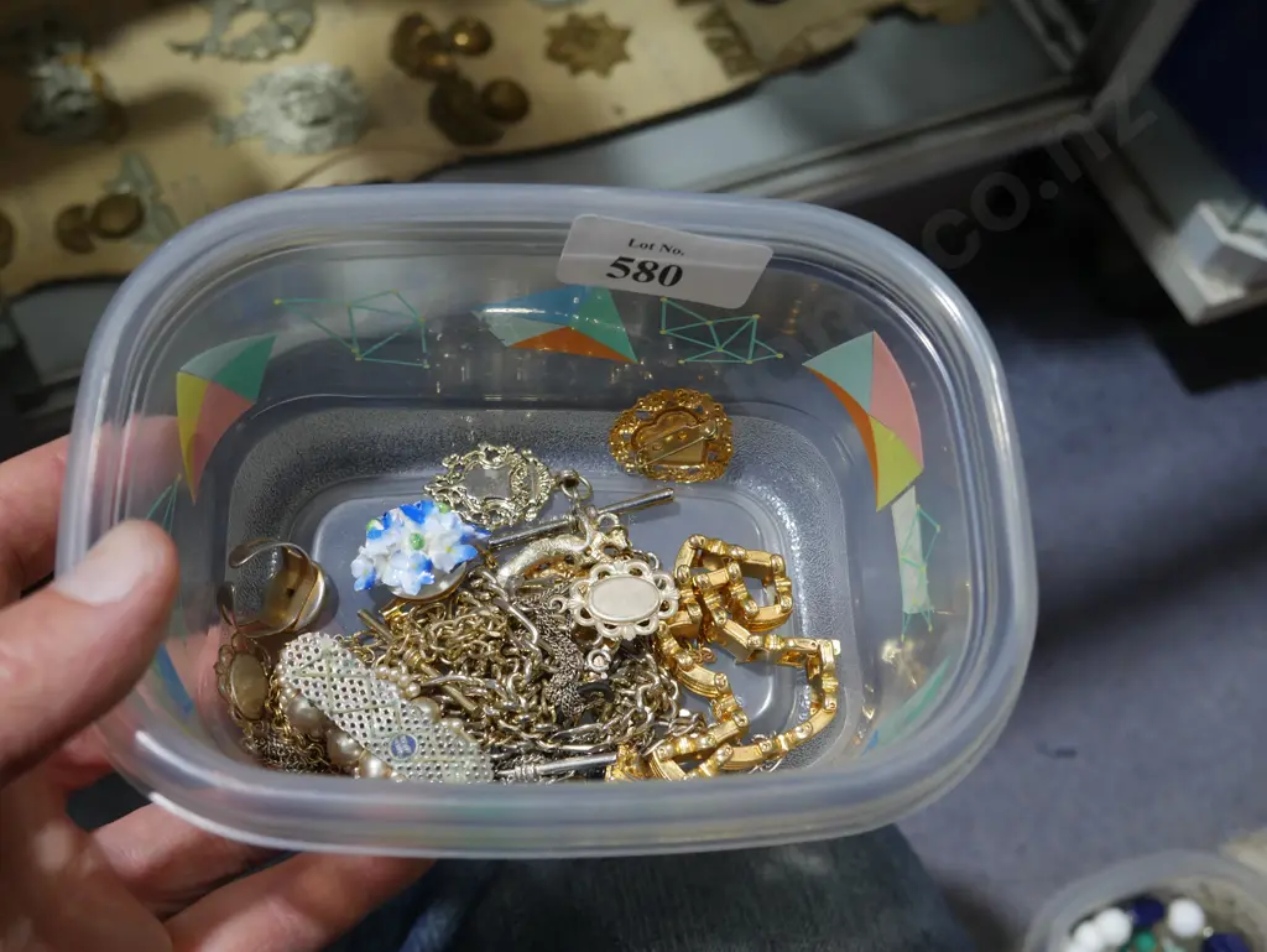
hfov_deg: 46.8
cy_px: 476
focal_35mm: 40
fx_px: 1465
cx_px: 634
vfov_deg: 36.0
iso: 400
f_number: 4.4
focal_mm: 20
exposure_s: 1/60
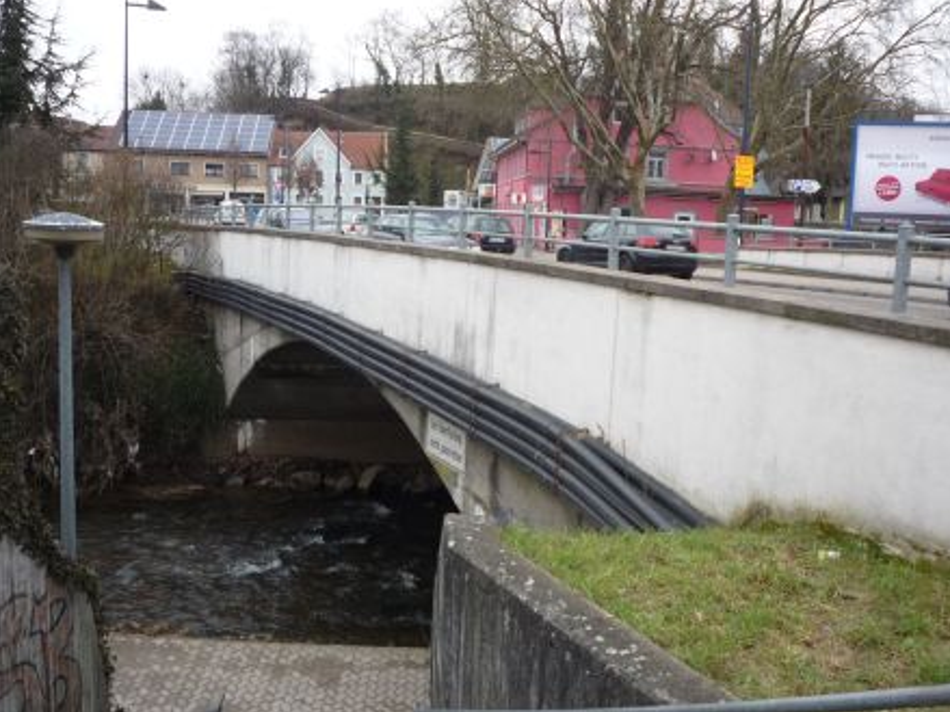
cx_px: 517
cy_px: 344
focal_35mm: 35
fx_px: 960
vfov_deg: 40.7
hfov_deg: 52.6
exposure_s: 1/100
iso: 100
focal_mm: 5.2
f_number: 3.5
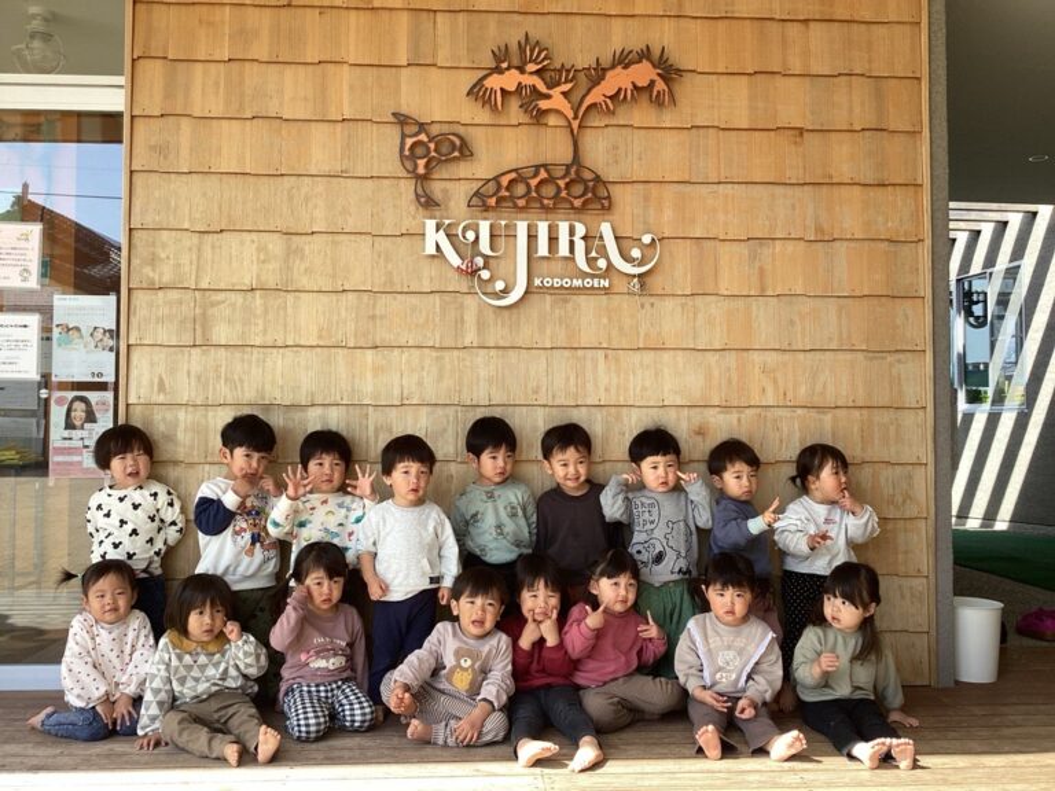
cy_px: 396
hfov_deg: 58.4
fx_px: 945
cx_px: 528
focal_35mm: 31
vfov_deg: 45.4
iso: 25
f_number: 2.4
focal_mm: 3.3
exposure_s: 1/326
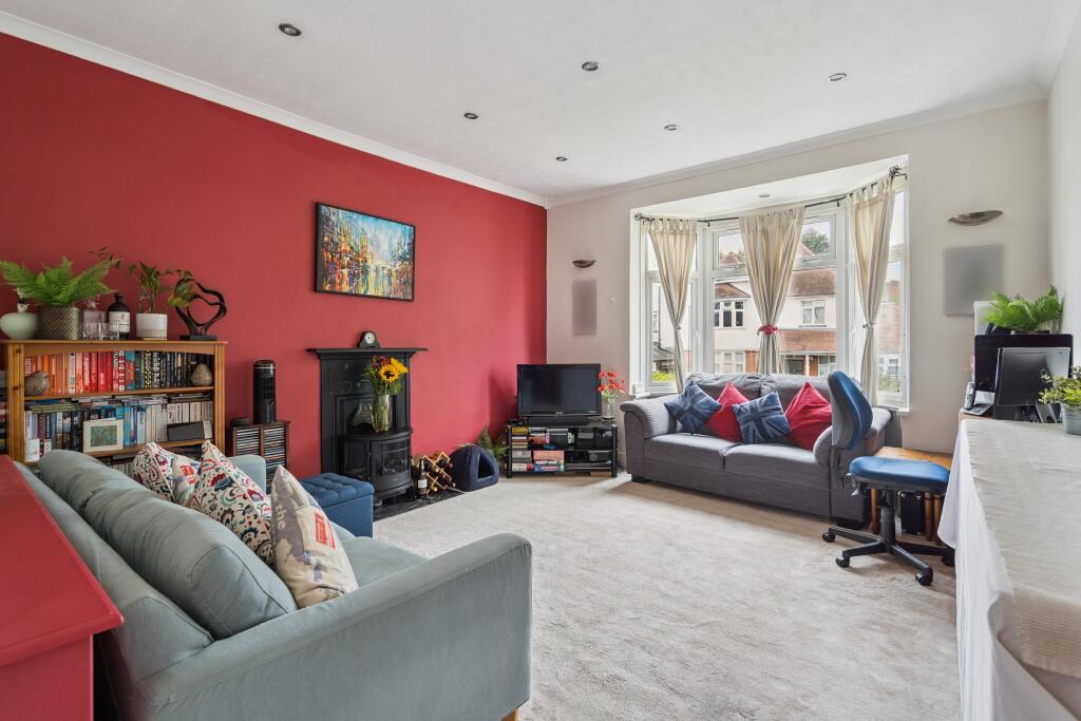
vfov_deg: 73.8
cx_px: 540
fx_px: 480
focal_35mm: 16
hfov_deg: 96.7
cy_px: 360
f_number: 5.6
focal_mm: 16
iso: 640
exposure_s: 1/30
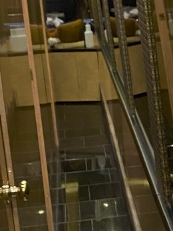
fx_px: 667
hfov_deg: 14.2
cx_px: 224
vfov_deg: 19.6
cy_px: 161
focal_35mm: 100
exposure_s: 1/44
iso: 320
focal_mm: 4.25
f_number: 1.8
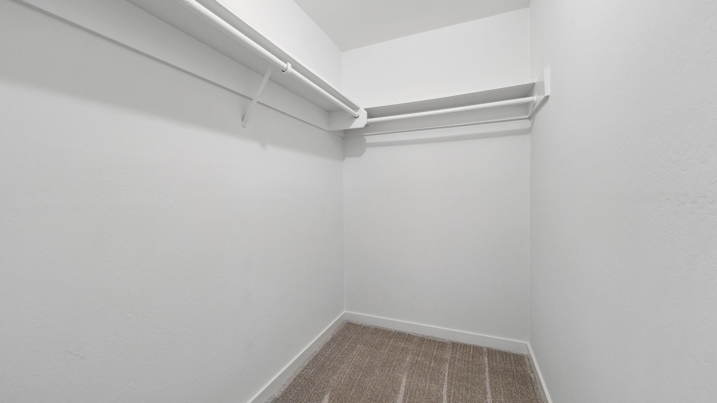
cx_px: 355
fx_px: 266
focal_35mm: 14
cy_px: 193
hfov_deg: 106.8
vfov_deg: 74.3
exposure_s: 1/2.5
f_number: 9
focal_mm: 13
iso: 160
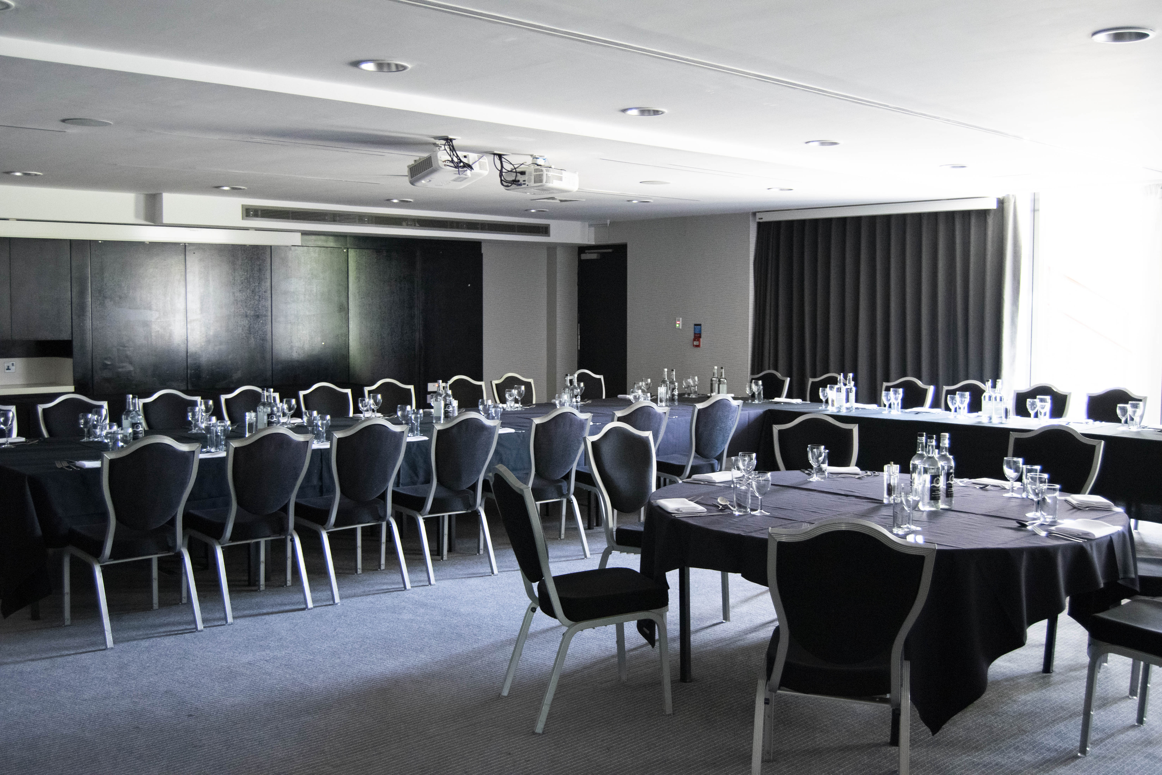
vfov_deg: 38.4
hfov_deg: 55.1
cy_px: 388
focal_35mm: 34
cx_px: 581
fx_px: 1113
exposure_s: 1/60
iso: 1600
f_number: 3.8
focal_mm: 23
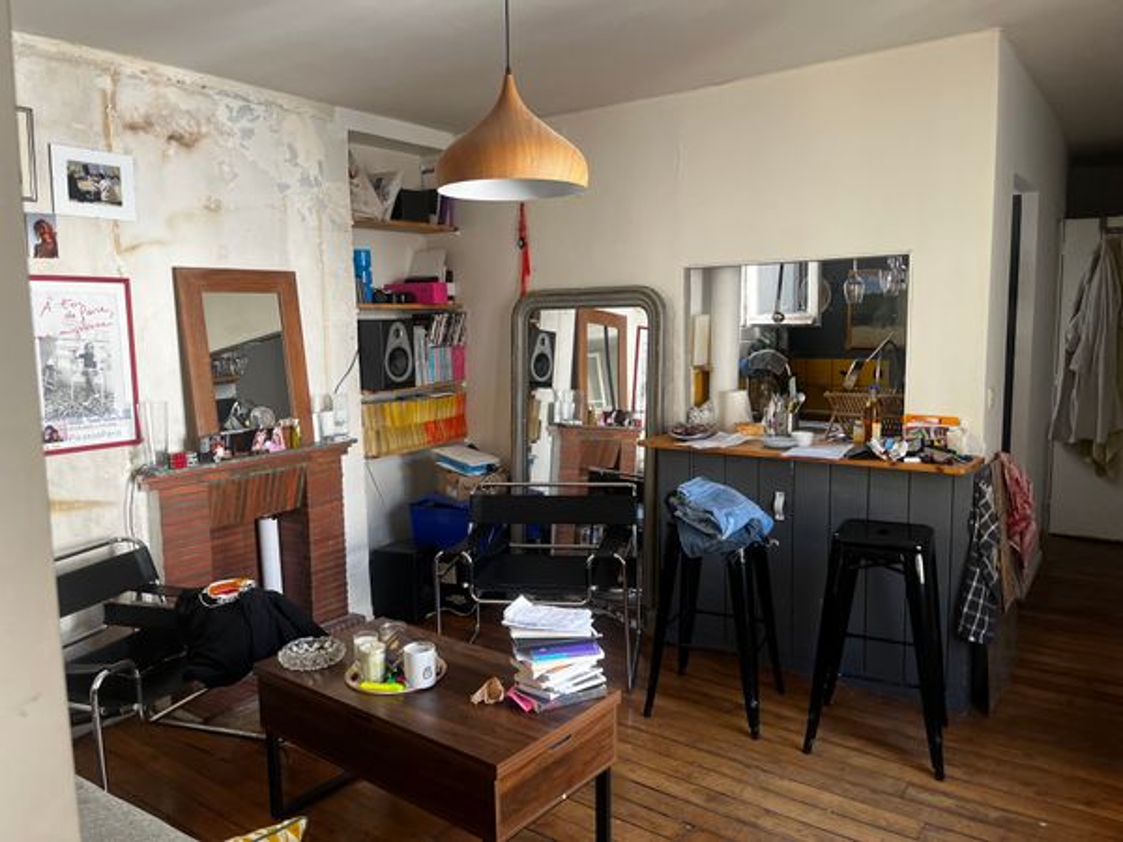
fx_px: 843
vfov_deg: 53.1
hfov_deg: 67.3
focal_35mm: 26
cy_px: 421
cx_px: 562
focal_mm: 5.1
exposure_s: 1/121
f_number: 1.6
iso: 125
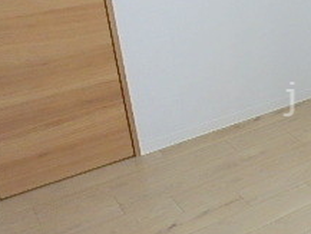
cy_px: 99
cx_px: 381
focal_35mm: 62
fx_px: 557
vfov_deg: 23.7
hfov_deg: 27.2
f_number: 3.5
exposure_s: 1/30
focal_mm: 3.7
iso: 250
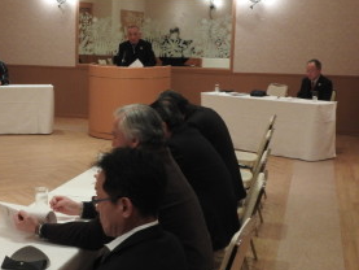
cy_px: 165
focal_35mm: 65
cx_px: 106
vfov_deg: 22.6
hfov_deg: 29.5
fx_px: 674
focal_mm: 5.4
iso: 200
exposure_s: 1/30
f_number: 3.5
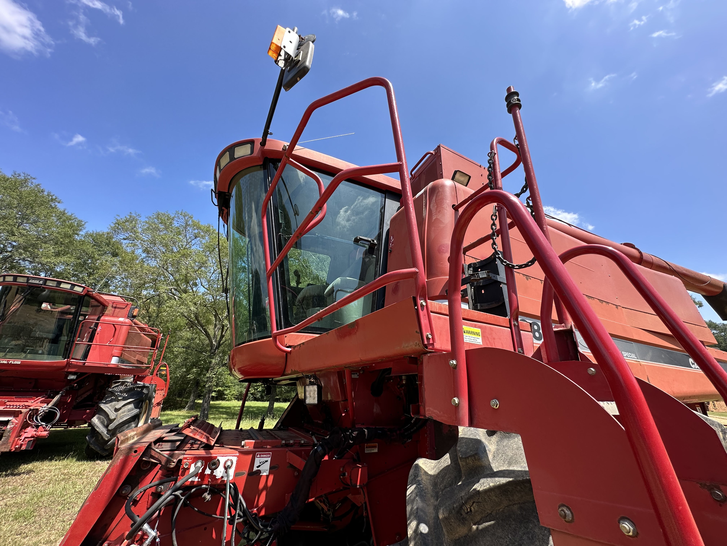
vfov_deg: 85.7
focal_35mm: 14
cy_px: 273
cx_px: 364
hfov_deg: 102.1
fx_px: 294
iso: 40
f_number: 2.2
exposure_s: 1/640
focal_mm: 2.22
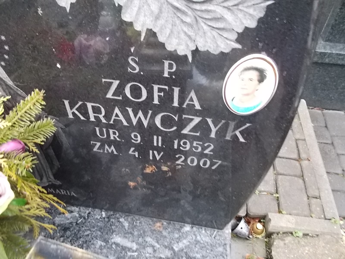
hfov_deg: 67.3
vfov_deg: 53.1
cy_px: 130
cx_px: 172
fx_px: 259
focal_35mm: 26
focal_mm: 4.6
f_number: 3.2
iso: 400
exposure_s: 1/15
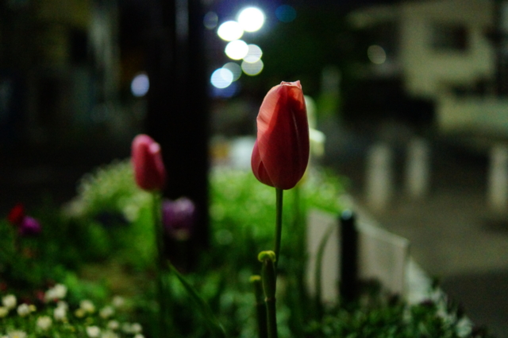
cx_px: 254
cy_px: 169
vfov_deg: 25.9
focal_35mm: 52
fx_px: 733
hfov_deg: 38.2
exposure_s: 1/40
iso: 3200
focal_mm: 35
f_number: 1.8
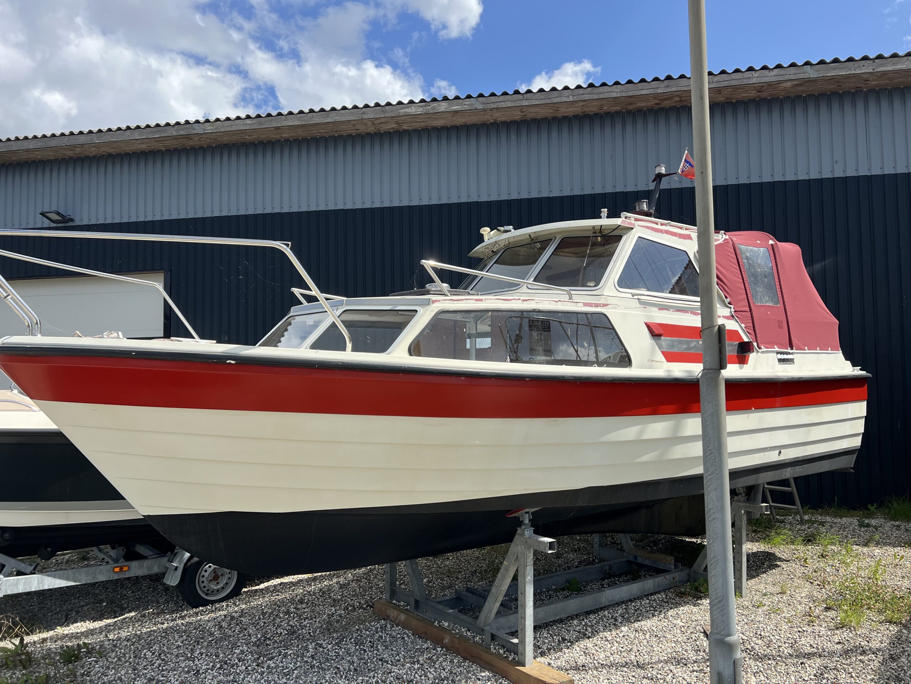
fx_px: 684
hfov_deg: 67.3
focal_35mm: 26
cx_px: 456
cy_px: 342
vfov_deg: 53.1
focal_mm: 5.7
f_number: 1.5
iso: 50
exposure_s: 1/3257
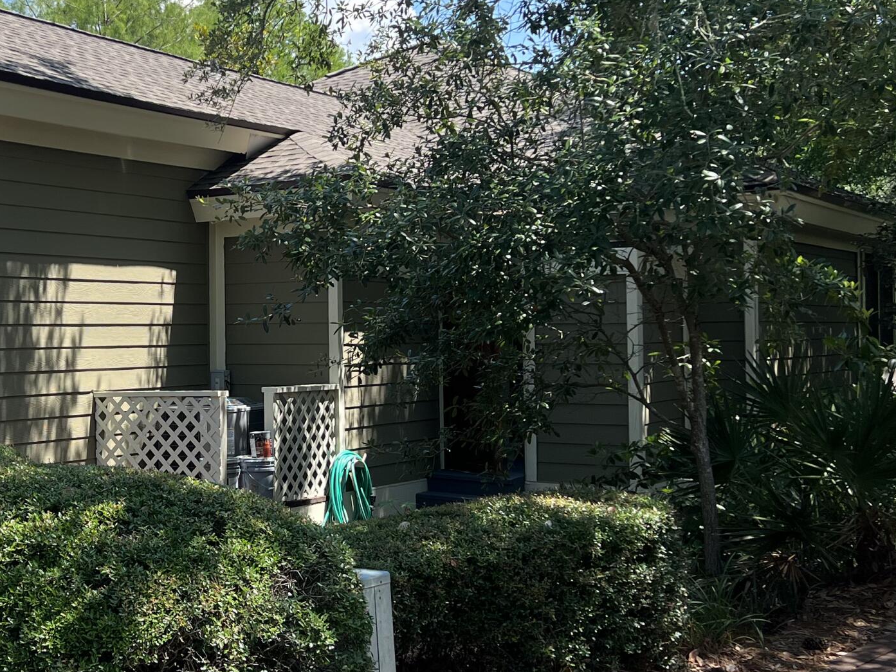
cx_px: 109
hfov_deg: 32.8
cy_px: 318
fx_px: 1450
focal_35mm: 56
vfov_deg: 26.1
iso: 50
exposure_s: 1/1488
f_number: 1.5
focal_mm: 5.7
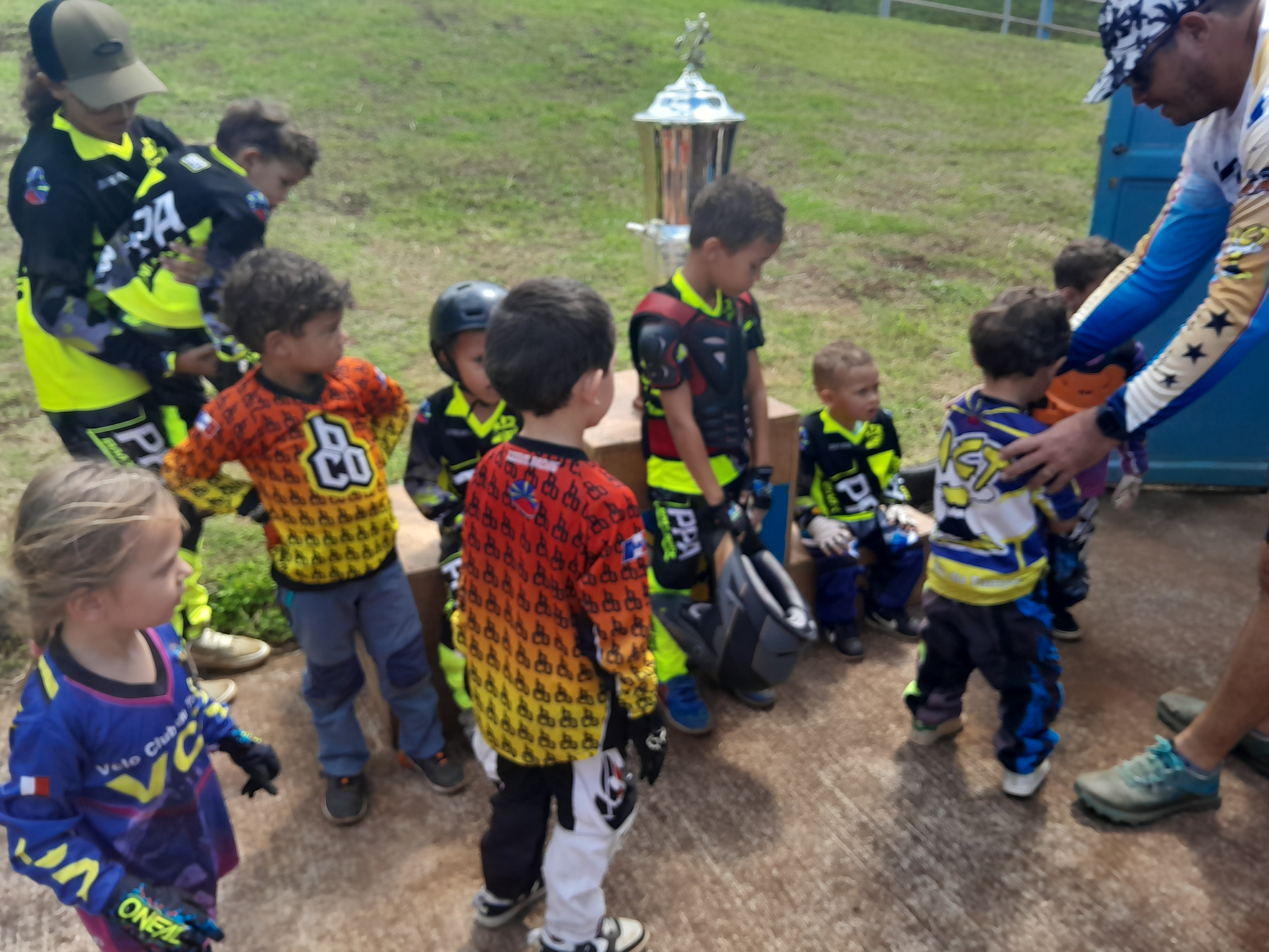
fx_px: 953
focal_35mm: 26
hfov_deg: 67.3
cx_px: 634
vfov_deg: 53.1
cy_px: 476
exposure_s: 1/183
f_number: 1.8
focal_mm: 3.98
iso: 40
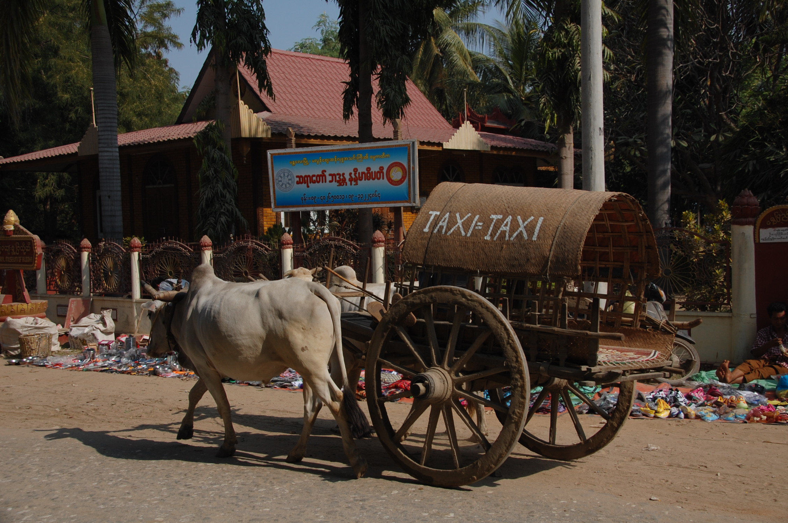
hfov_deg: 41.2
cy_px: 262
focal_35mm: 48
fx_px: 1049
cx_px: 394
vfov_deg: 28.0
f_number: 9
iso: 200
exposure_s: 1/320
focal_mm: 32
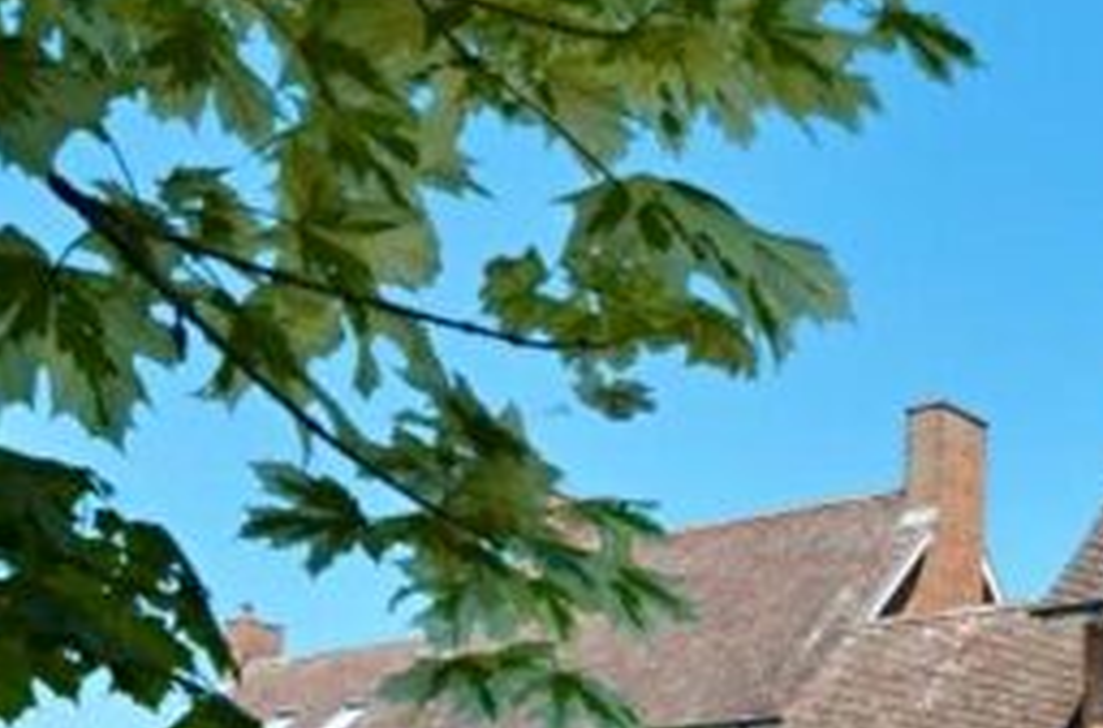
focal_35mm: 53
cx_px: 1159
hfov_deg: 33.4
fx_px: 1630
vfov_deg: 23.6
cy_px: 803
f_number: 8
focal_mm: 13
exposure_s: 1/250
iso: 100
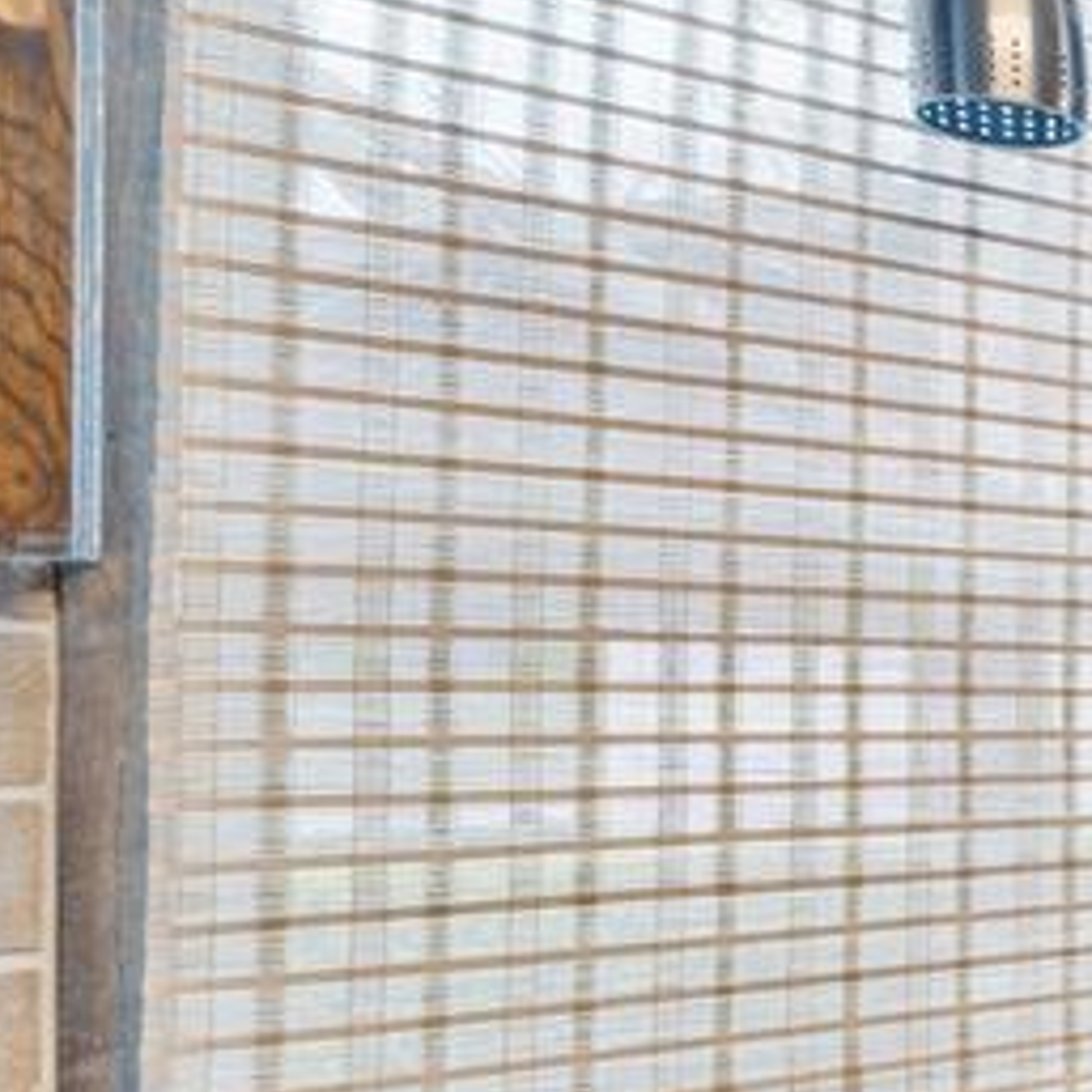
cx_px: 1984
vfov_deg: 38.0
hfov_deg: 22.0
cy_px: 714
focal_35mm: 44
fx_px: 1570
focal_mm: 13
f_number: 10
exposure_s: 1/2
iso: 250
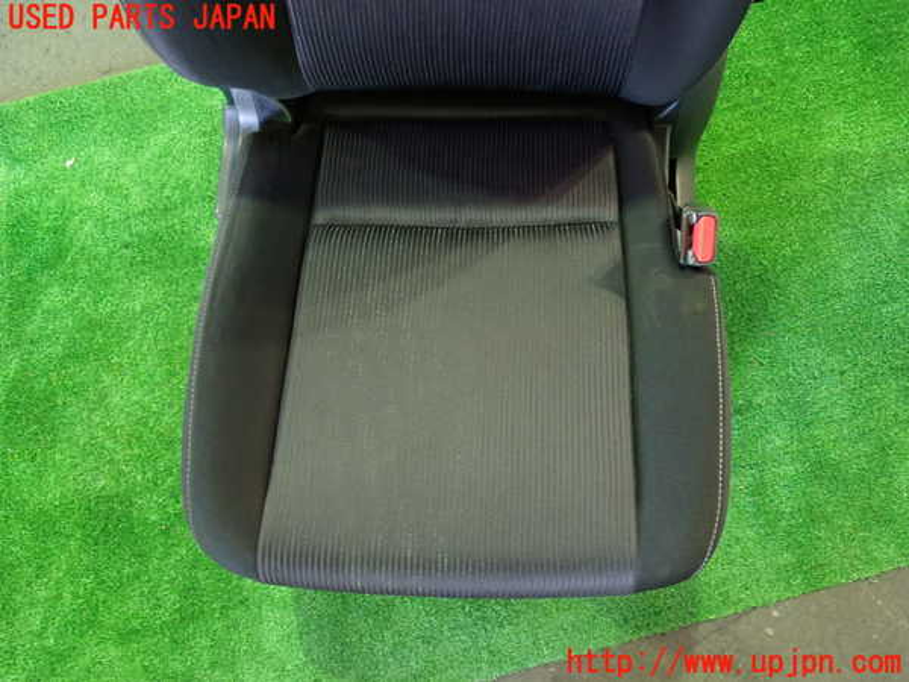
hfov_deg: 60.0
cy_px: 341
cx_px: 454
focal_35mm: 30
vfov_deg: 46.8
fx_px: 788
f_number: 2.3
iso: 800
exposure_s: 1/25
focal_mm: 5.4
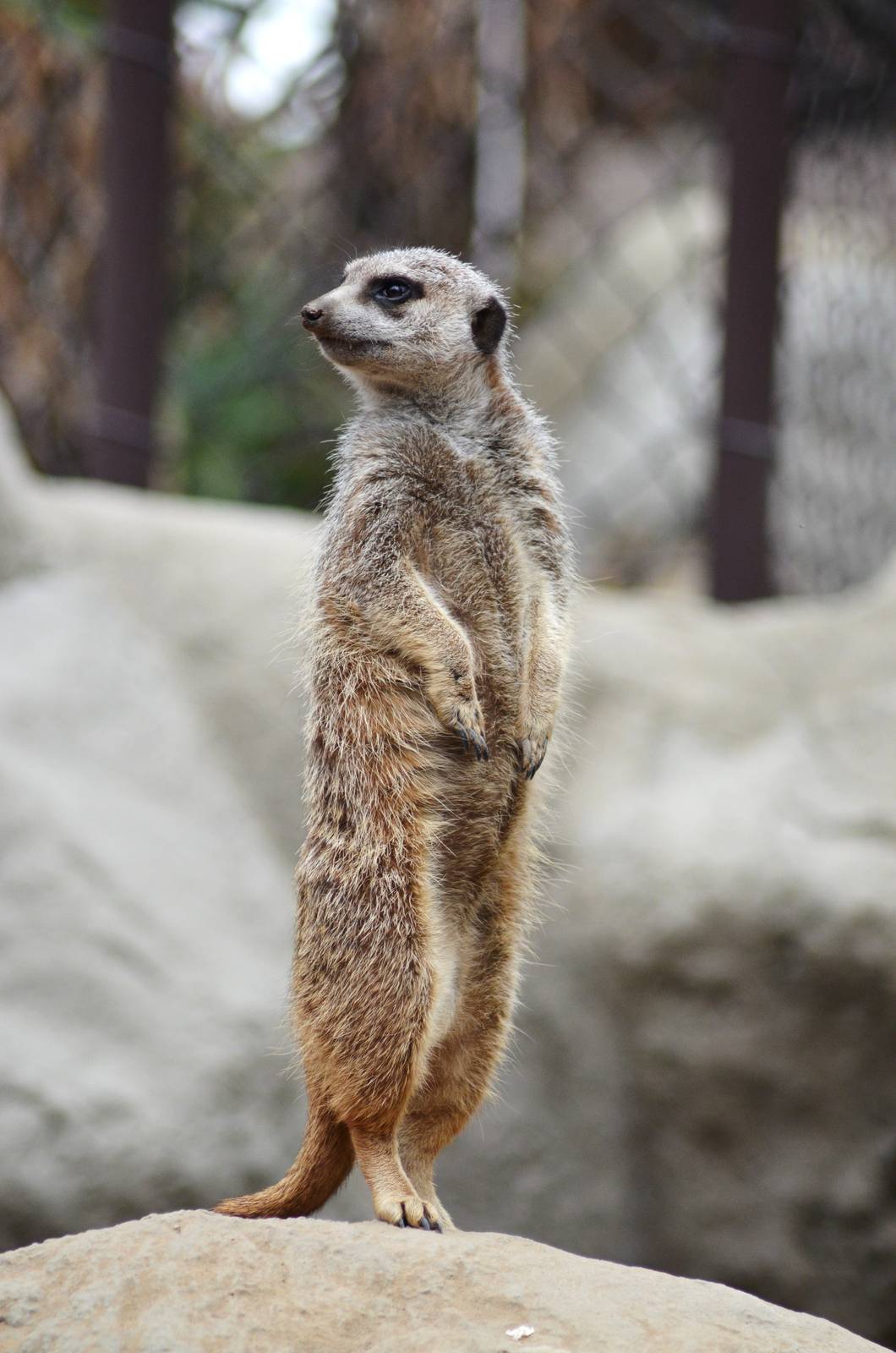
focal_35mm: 292
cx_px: 448
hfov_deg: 4.7
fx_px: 10967
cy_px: 676
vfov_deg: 7.1
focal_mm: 195
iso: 800
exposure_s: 1/1000
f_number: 4.8
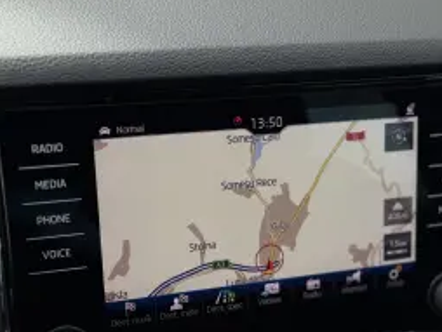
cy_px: 231
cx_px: 270
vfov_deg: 21.5
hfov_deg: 28.5
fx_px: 869
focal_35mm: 68
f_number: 1.78
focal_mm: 6.76
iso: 64
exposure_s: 1/1377
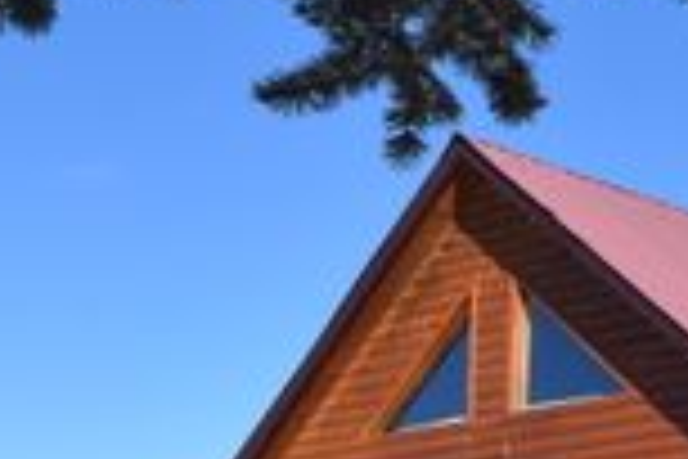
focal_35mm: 88
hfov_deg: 20.4
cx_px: 971
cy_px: 542
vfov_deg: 15.0
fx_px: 1682
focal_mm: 18
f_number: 10
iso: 200
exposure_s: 1/400
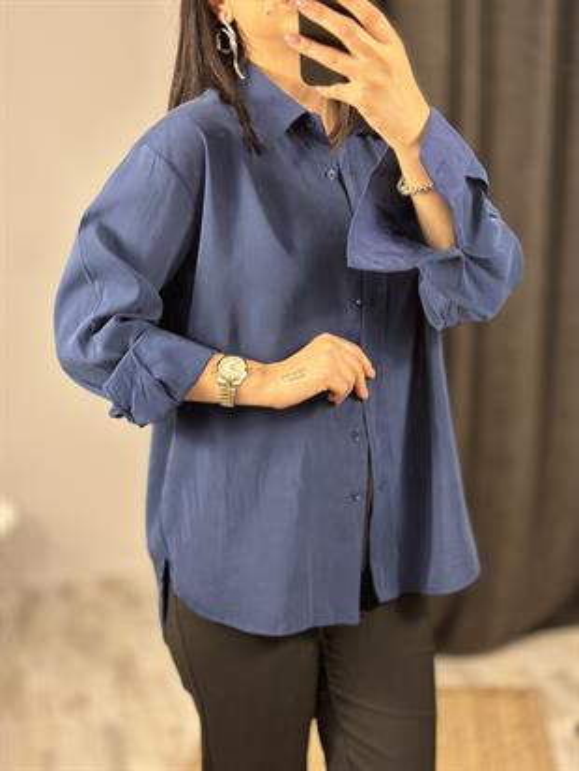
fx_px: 1070
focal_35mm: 48
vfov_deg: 39.6
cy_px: 386
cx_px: 290
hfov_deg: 30.3
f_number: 1.78
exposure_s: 1/100
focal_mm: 6.86
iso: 250
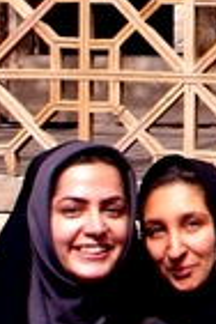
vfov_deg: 10.7
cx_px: 531
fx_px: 1728
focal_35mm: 192
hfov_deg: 6.8
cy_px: 238
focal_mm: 18
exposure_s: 1/180
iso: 160
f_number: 8
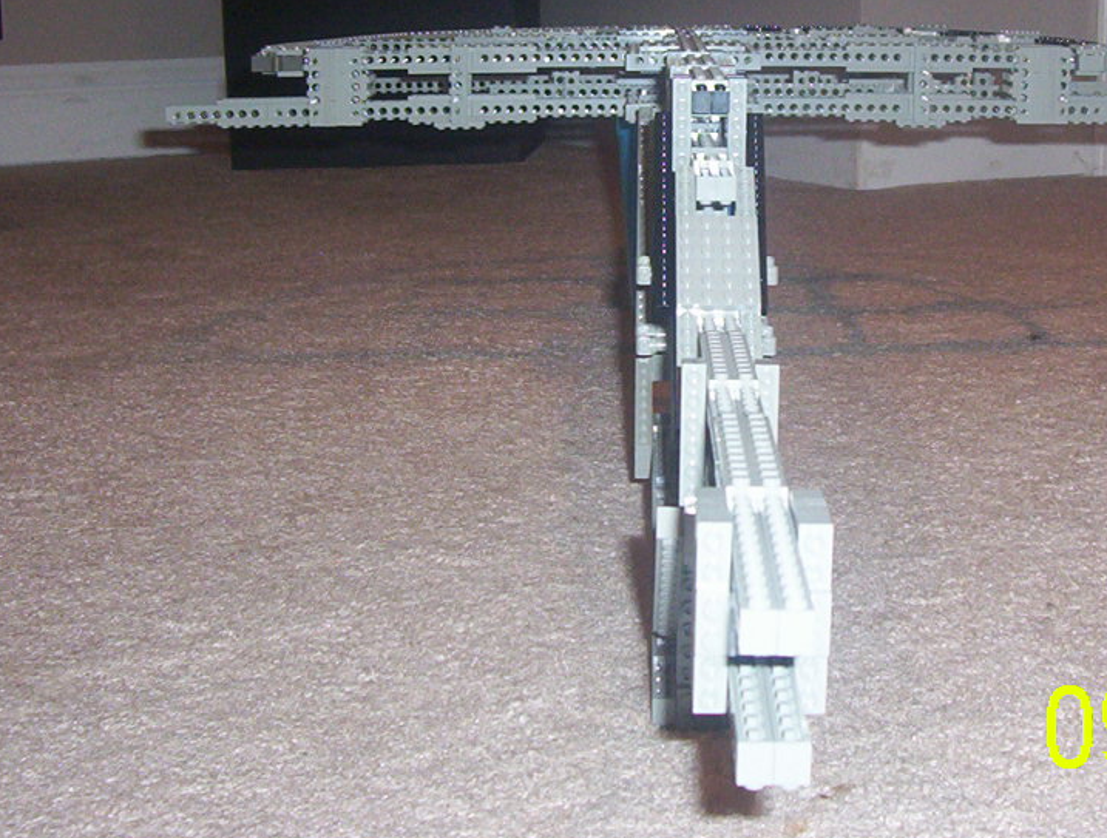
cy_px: 219
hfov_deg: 27.1
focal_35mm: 71
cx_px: 775
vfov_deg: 20.7
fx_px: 2279
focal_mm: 5.77
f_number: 2.73
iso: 140
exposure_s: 1/60
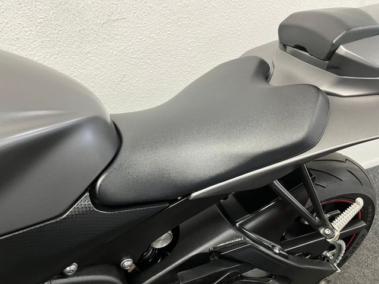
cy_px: 142
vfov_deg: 53.1
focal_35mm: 26
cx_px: 190
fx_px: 285
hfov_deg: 67.3
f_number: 1.6
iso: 160
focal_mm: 5.1
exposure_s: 1/50
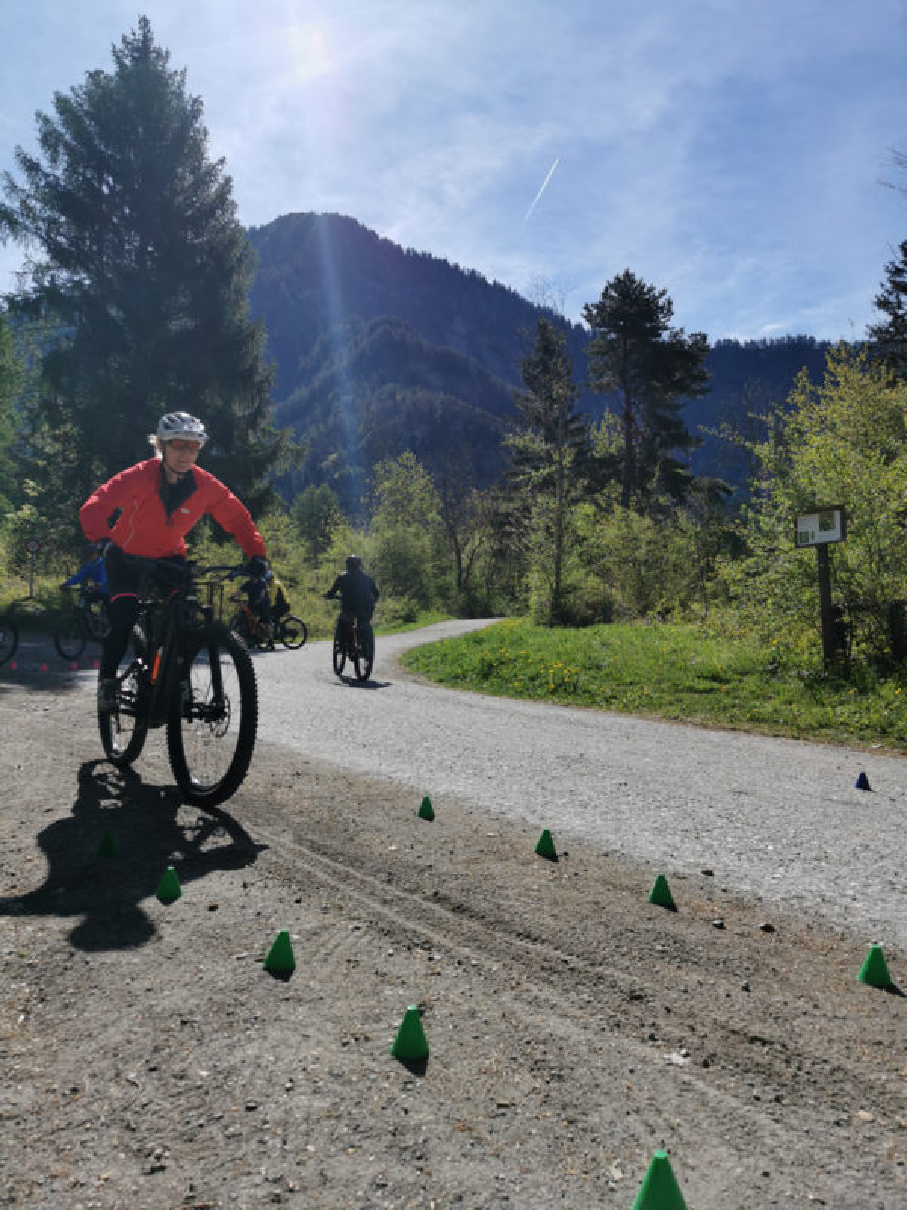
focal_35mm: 27
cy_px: 605
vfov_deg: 65.3
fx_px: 943
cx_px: 454
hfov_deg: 51.4
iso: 50
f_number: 1.6
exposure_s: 1/6536
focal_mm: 5.56
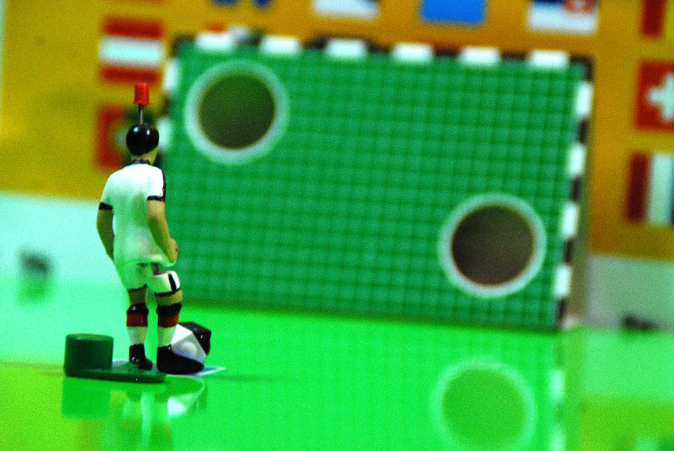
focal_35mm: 300
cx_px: 337
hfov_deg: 6.9
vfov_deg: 4.6
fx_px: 5623
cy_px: 226
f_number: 6.3
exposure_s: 1/30
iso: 1600
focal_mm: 200
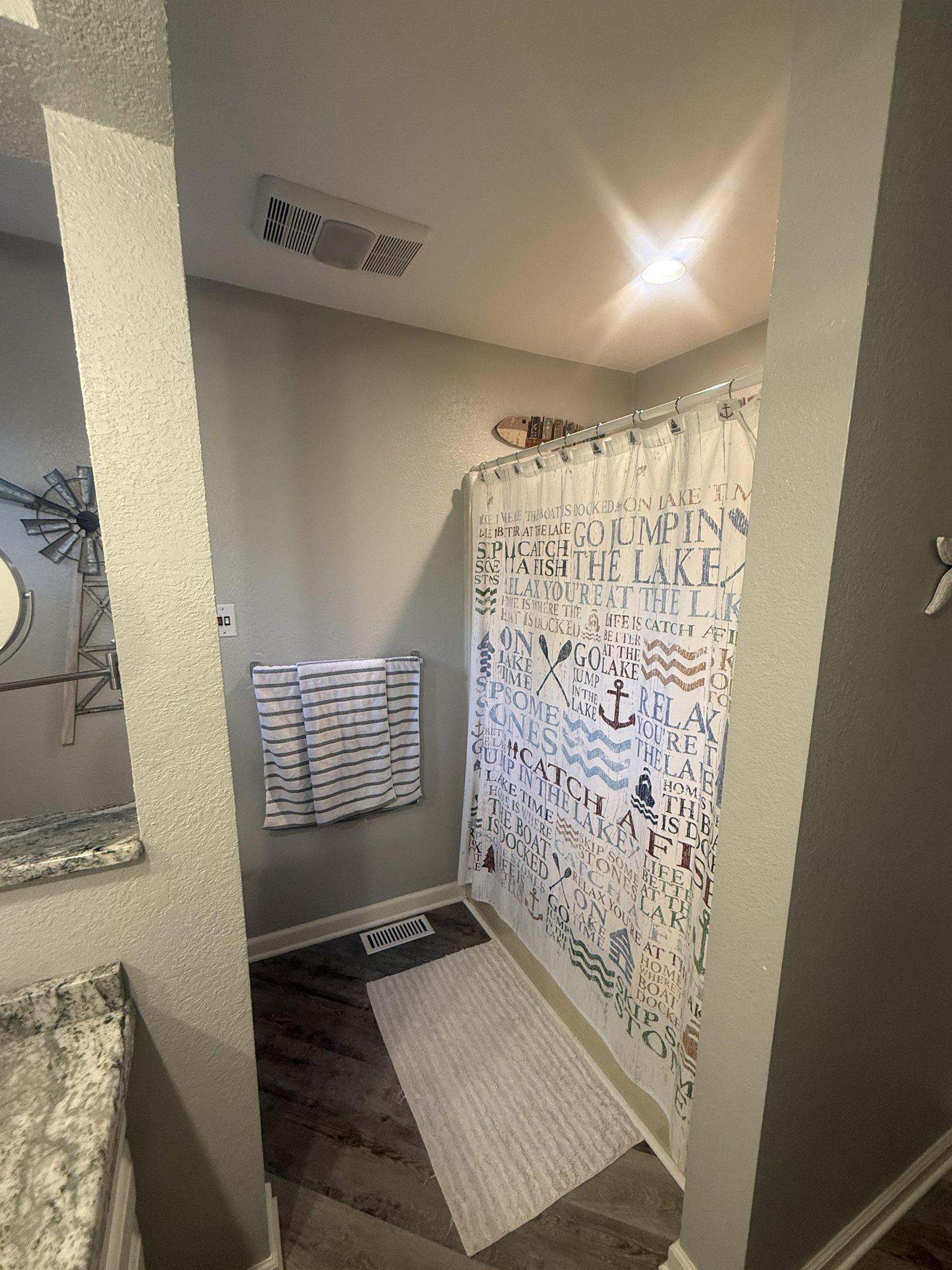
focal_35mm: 15
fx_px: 550
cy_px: 667
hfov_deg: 81.7
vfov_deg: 98.1
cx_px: 498
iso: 200
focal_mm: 2.22
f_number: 2.2
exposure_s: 1/60
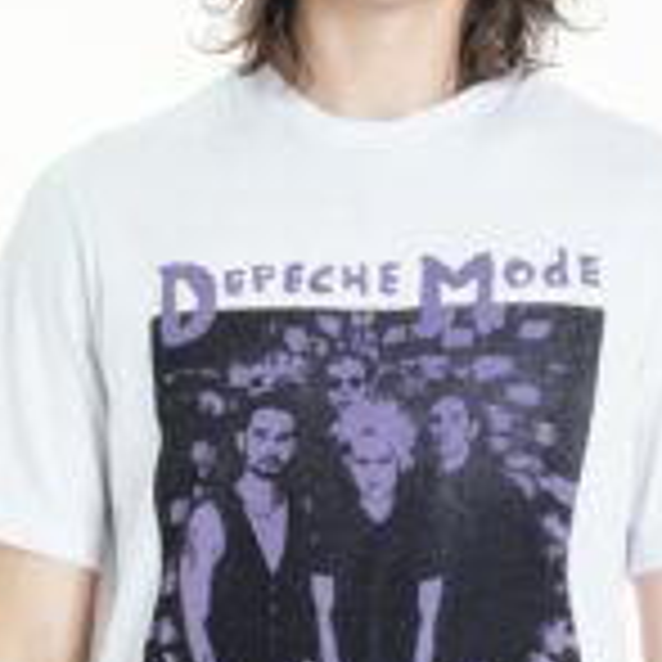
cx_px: 383
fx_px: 2813
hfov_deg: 13.4
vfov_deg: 13.4
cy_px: 480
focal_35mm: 130
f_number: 9
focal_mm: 50
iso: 100
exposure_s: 1/125
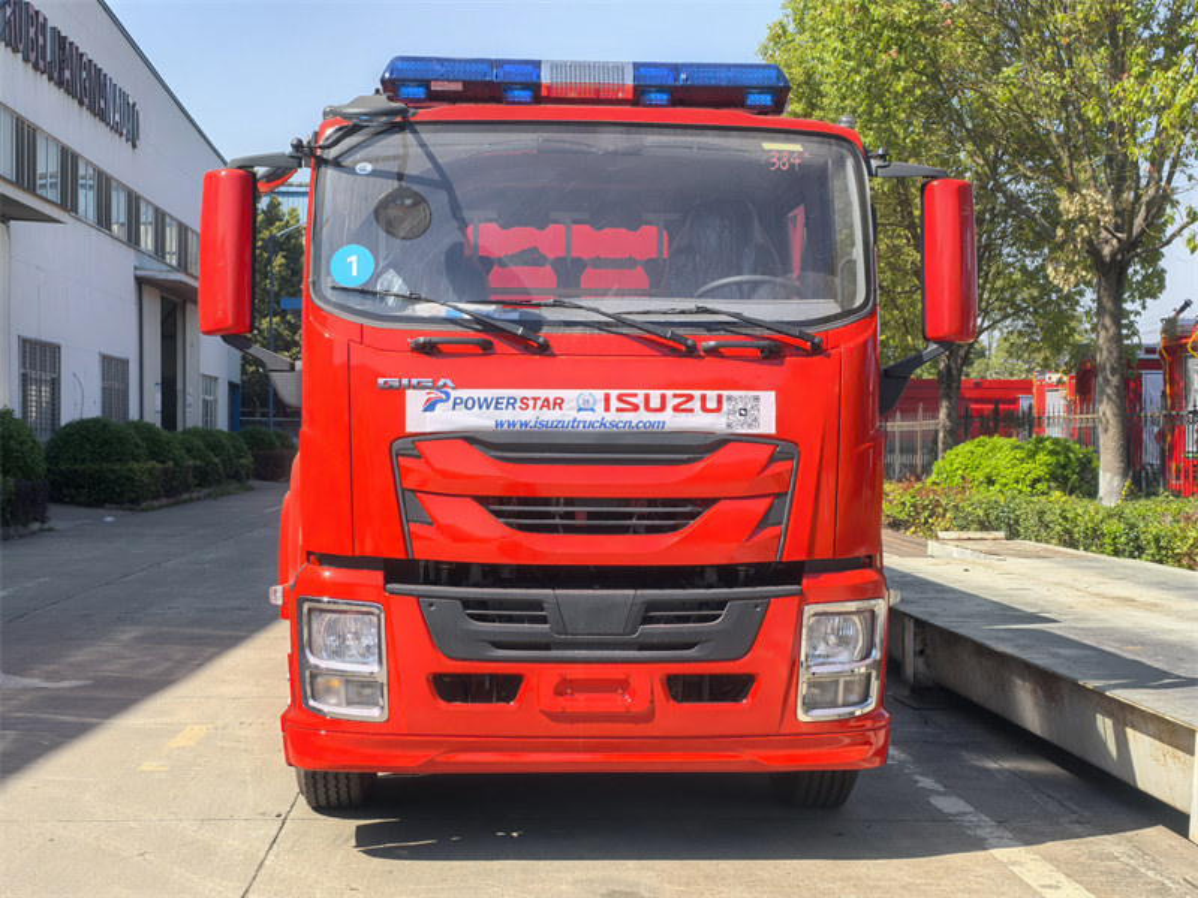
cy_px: 449
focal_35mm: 55
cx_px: 599
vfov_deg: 26.6
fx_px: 1903
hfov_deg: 34.9
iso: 50
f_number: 2
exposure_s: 1/1992
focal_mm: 5.75
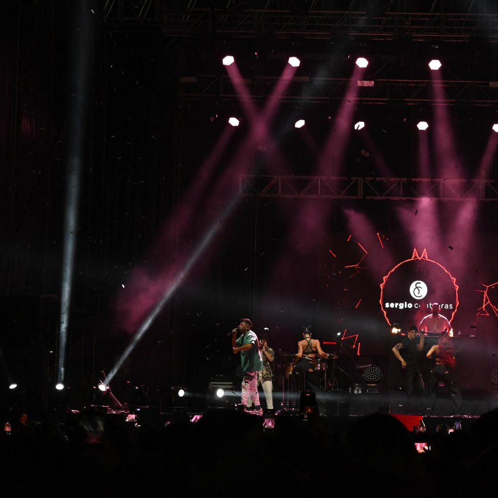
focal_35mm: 96
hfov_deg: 18.0
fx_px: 1563
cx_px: 349
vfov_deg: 18.1
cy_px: 249
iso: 4000
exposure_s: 1/200
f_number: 6.3
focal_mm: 50
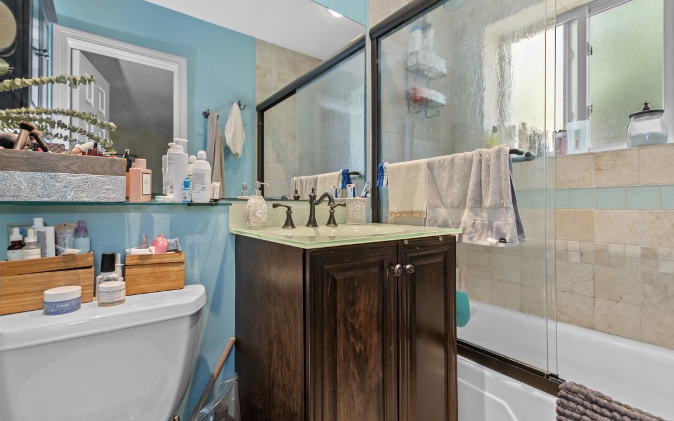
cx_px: 335
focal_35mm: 16
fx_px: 294
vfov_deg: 71.2
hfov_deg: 97.8
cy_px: 203
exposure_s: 1/80
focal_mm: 10
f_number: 4
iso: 500
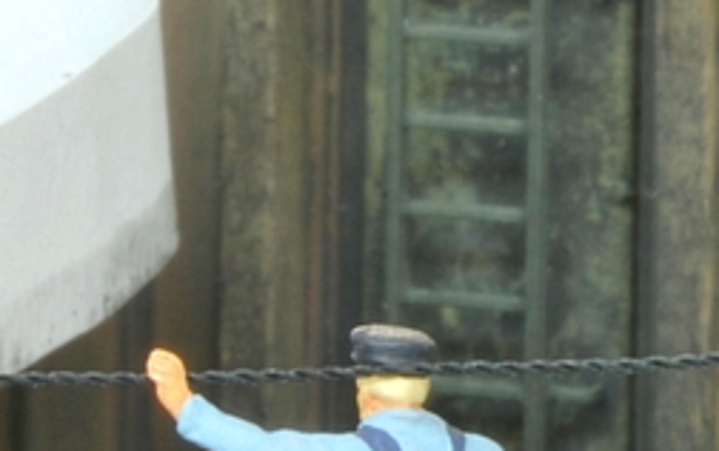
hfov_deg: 3.3
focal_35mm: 636
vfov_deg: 2.1
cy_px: 474
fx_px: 12474
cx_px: -49
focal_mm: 105
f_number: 36
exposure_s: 10
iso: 100
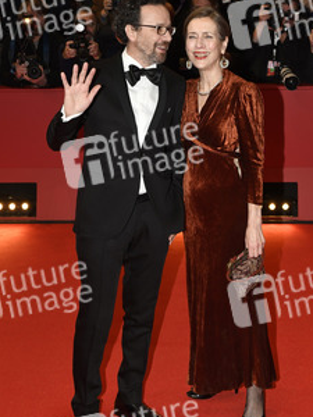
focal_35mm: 59
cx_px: 172
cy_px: 225
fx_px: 711
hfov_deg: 24.8
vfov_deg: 32.7
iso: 800
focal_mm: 31
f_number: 6.3
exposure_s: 1/320
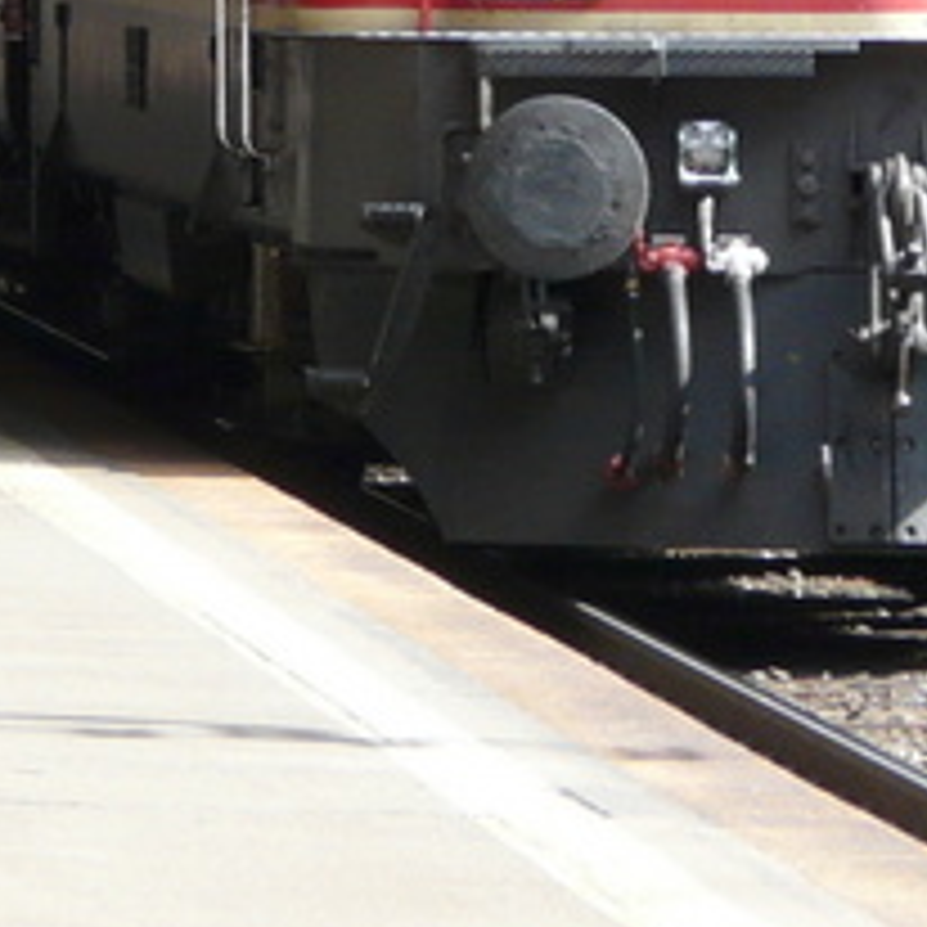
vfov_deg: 2.4
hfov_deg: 2.4
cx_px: 702
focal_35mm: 720
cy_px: -558
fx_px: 21814
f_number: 4
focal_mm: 27.6
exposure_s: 1/160
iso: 100
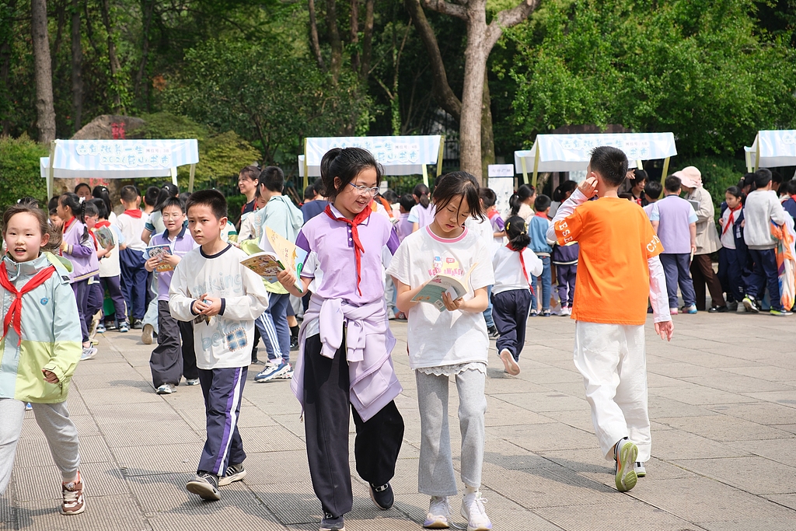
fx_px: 1658
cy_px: 266
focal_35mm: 75
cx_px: 398
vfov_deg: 18.2
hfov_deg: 27.0
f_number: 4
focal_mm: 50
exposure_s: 1/1700
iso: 320
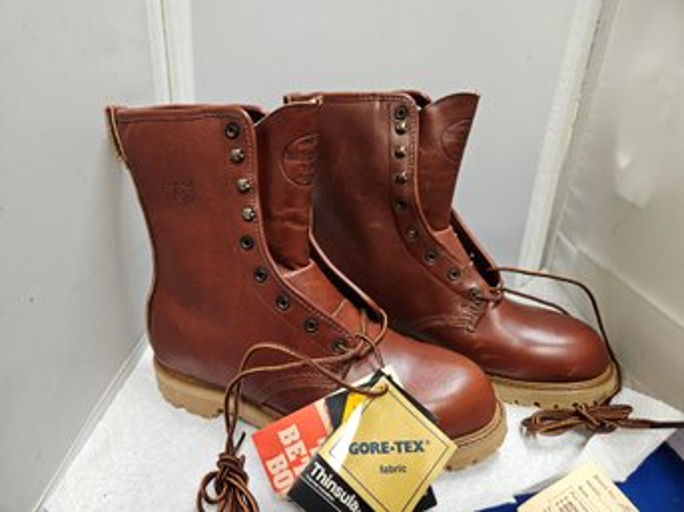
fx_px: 454
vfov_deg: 58.8
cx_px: 342
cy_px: 256
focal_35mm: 23
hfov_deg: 73.9
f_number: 1.8
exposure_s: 1/120
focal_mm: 5.4
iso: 640
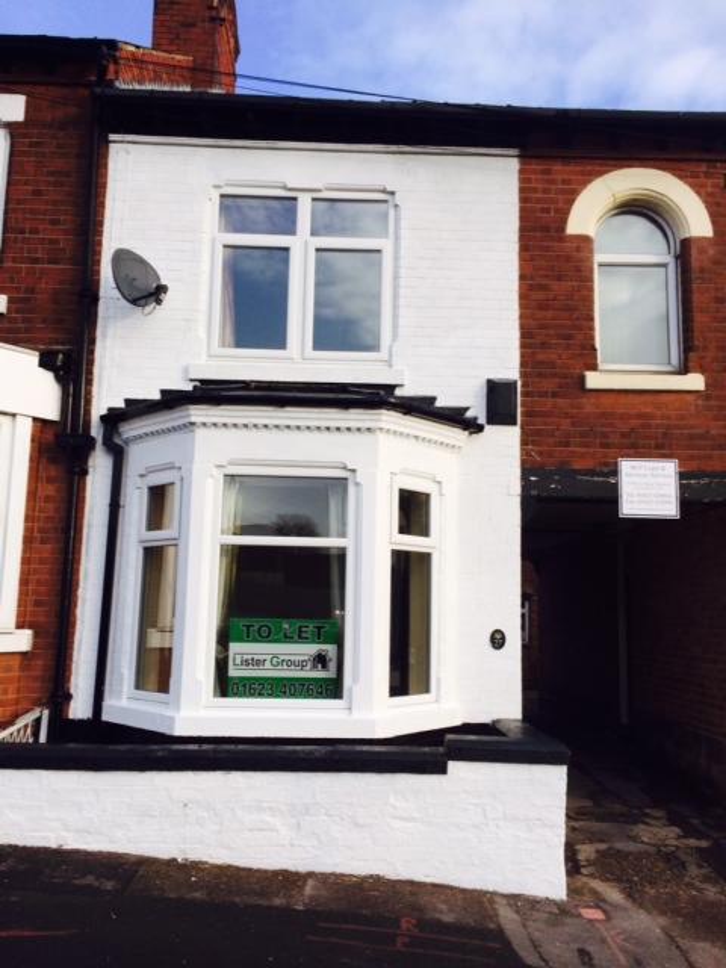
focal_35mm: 30
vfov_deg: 60.0
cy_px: 484
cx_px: 363
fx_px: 839
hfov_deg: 46.8
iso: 32
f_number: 2.2
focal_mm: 4.12
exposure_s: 1/1026
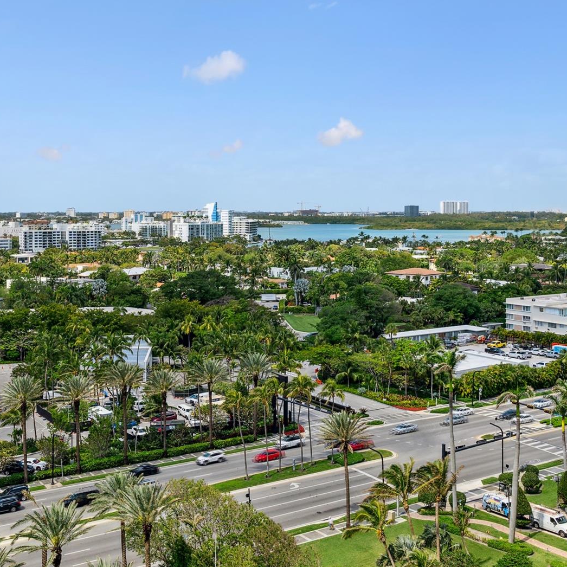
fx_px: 723
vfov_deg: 42.8
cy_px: 279
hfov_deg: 42.7
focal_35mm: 39
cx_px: 244
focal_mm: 20
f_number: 8
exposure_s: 1/500
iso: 400
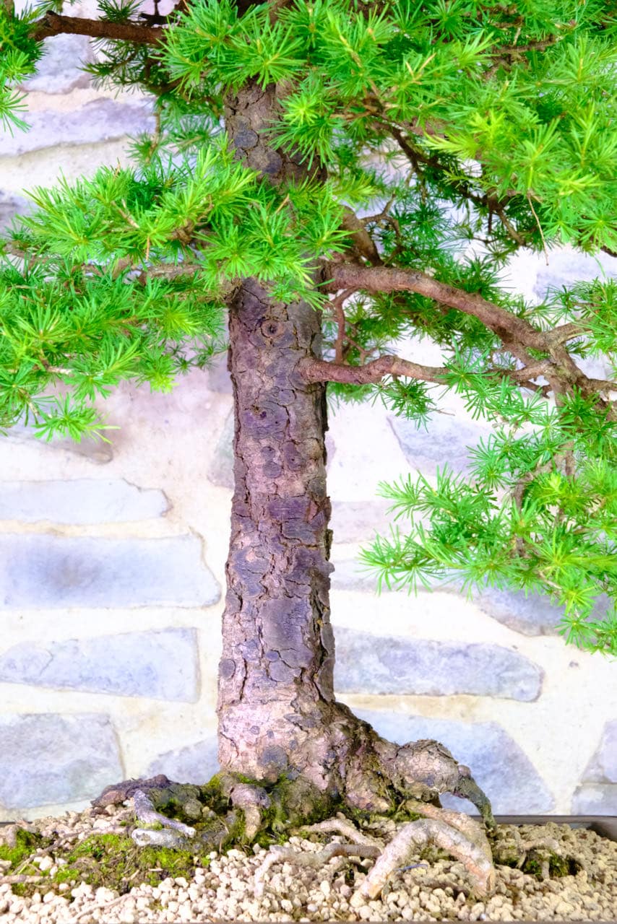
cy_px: 462
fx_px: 2132
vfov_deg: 24.5
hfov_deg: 16.5
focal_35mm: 83
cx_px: 308
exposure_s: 1/30
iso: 3200
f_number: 10
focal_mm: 55
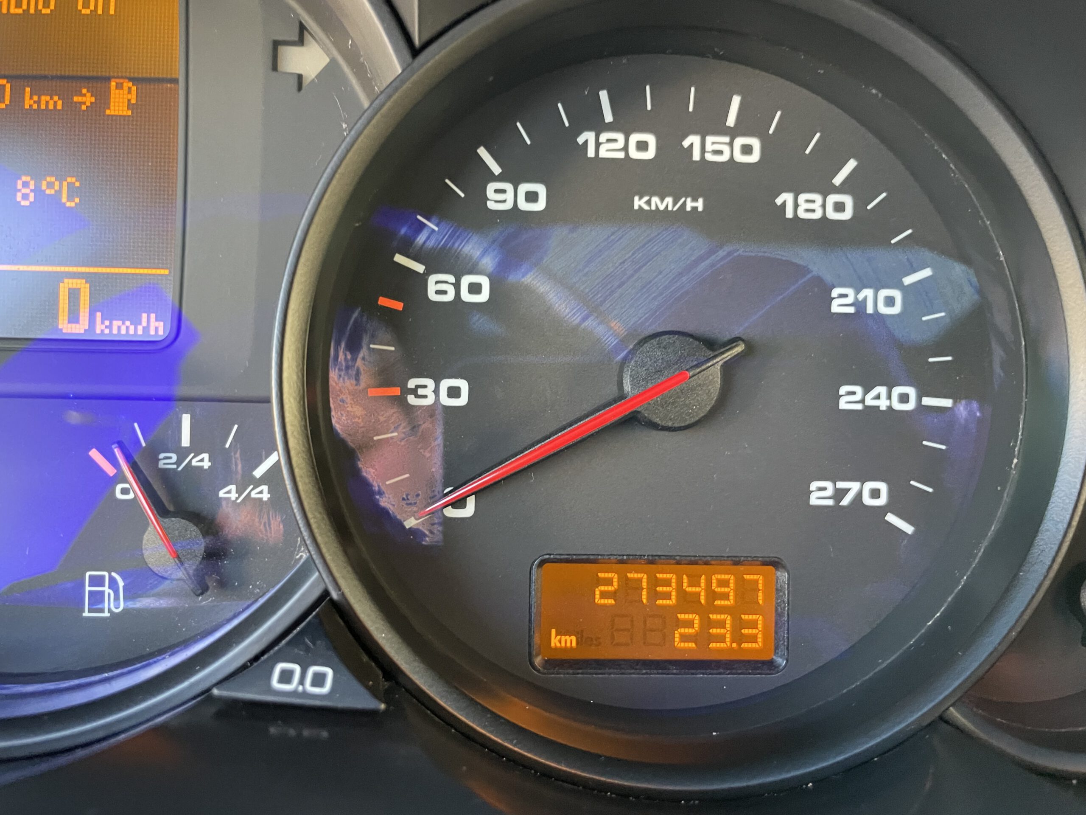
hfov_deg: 67.3
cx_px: 543
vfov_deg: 53.1
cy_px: 408
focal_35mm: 26
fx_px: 816
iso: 500
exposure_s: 1/60
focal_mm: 4.2
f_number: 1.6
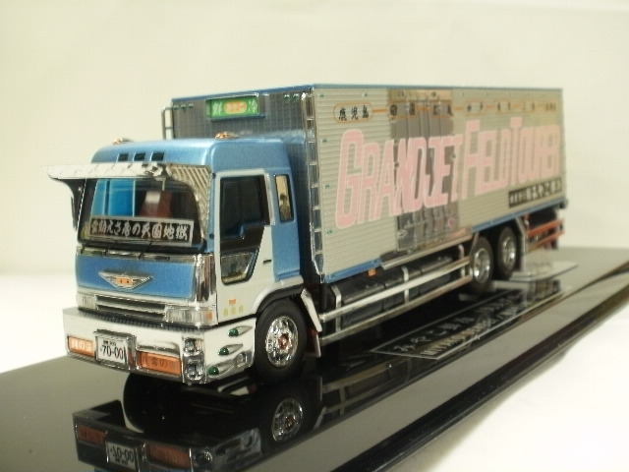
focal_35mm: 44
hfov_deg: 42.9
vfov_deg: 32.9
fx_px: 800
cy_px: 236
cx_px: 314
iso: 125
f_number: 4
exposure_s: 1/8
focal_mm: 7.7
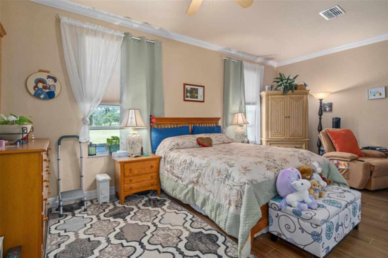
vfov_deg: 70.4
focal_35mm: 17
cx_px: 194
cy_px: 129
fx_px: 183
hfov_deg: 93.3
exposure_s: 1
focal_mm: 17
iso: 320
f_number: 8
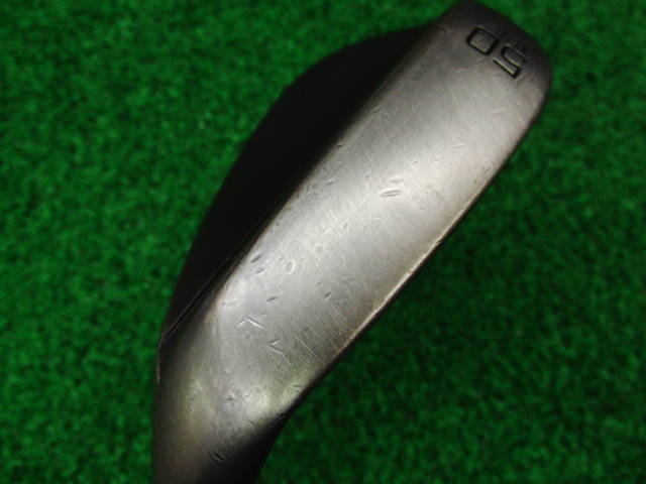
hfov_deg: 50.1
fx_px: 690
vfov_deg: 38.7
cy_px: 242
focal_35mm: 37
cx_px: 323
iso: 400
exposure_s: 1/60
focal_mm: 6.42
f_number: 3.6
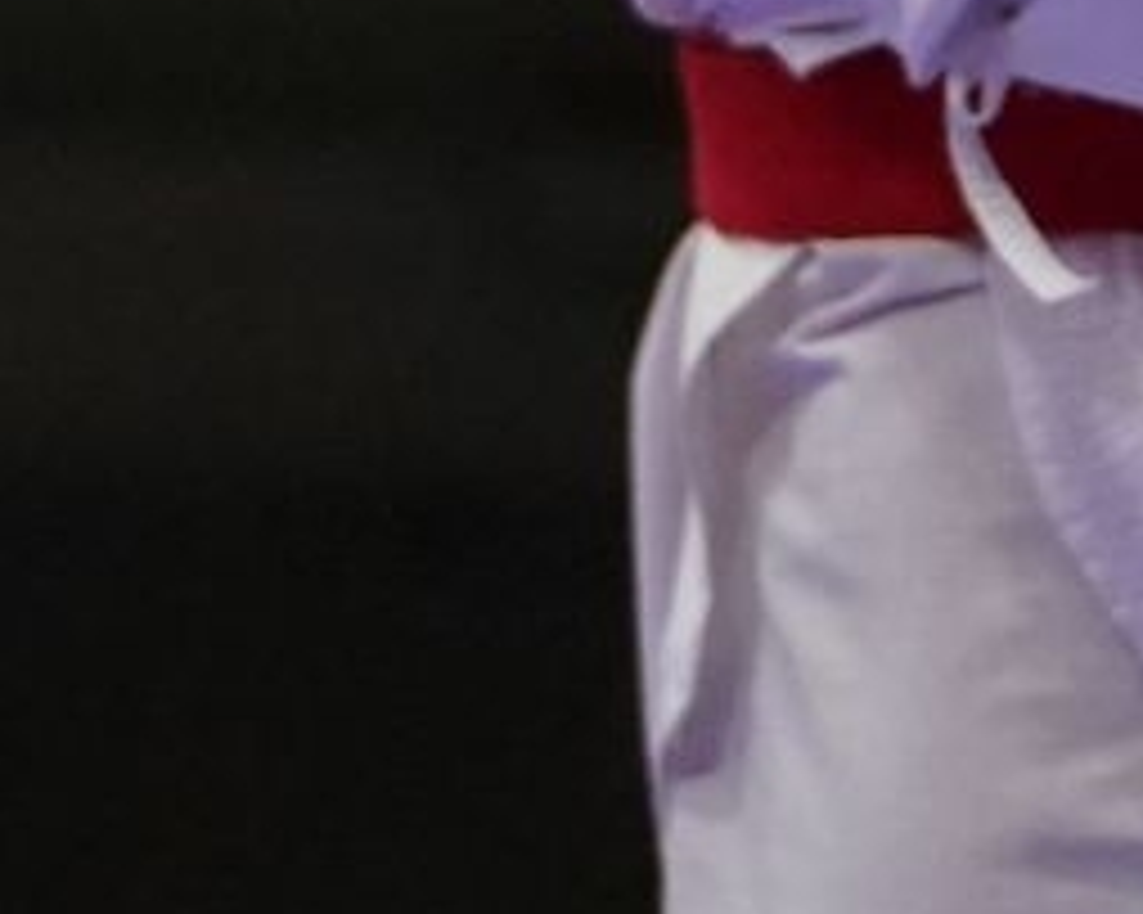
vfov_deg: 1.3
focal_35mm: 1199
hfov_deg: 1.6
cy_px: -1117
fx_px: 40545
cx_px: 2390
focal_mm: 120
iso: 3200
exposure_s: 1/1000
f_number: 2.8
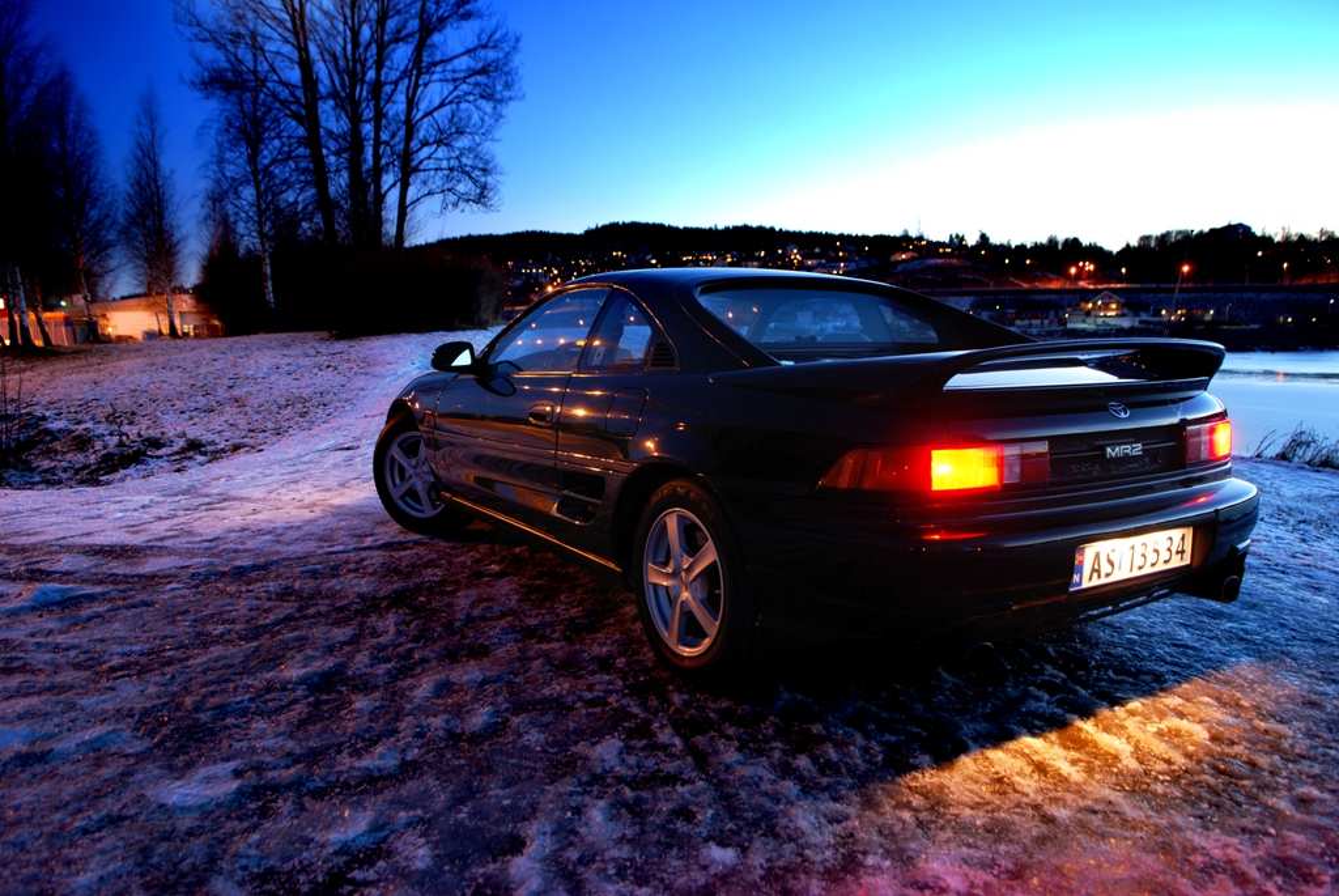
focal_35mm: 26
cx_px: 670
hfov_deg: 70.4
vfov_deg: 50.5
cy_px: 448
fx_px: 949
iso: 100
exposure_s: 2.5
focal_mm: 17
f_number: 3.5
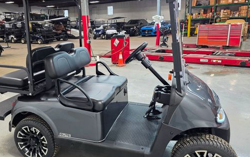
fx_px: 211
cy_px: 81
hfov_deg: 61.0
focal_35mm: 31
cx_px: 108
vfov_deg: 40.6
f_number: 1.7
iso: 200
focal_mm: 6.3
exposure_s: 1/120
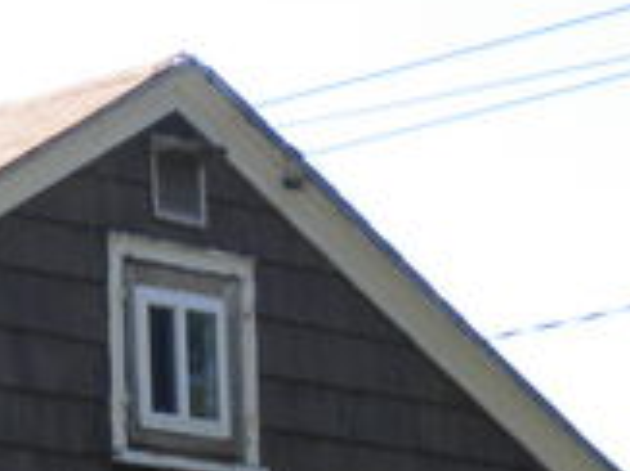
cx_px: -483
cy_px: 739
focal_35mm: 224
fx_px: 4074
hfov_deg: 8.5
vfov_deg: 6.5
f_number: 5.6
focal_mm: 9.3
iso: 80
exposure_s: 1/213
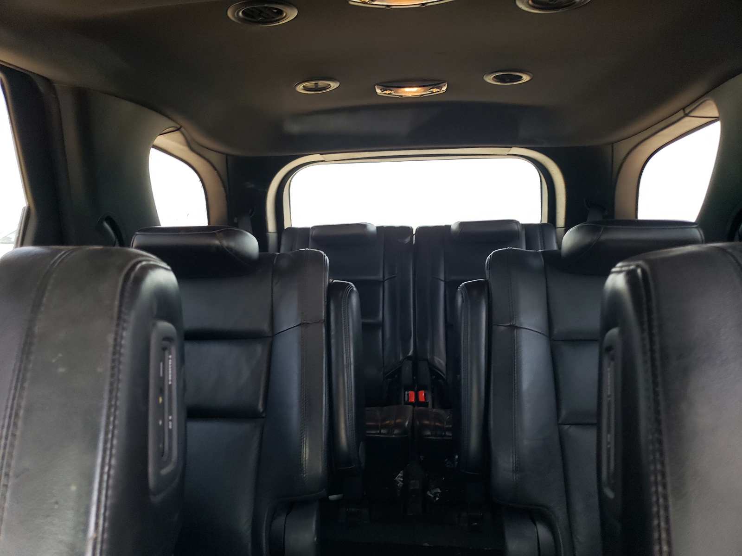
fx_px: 557
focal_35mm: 26
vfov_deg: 53.1
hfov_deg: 67.3
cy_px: 278
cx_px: 371
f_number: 1.5
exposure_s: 1/120
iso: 82
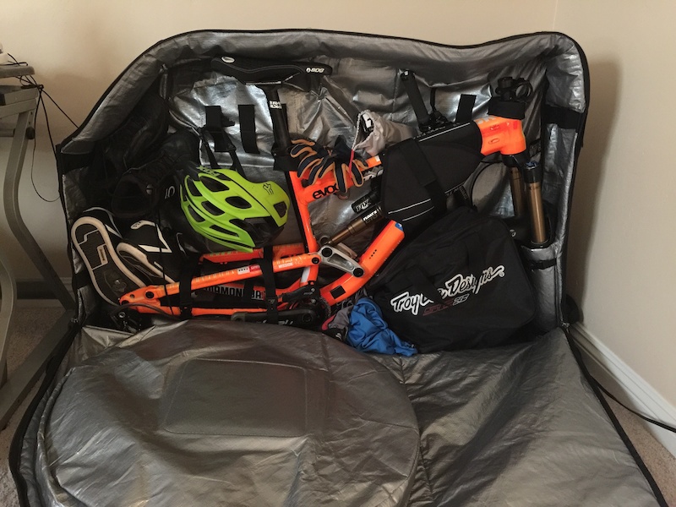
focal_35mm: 29
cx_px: 338
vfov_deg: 48.2
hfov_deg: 61.7
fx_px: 566
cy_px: 254
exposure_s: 1/4
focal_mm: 4.15
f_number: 2.2
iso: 160
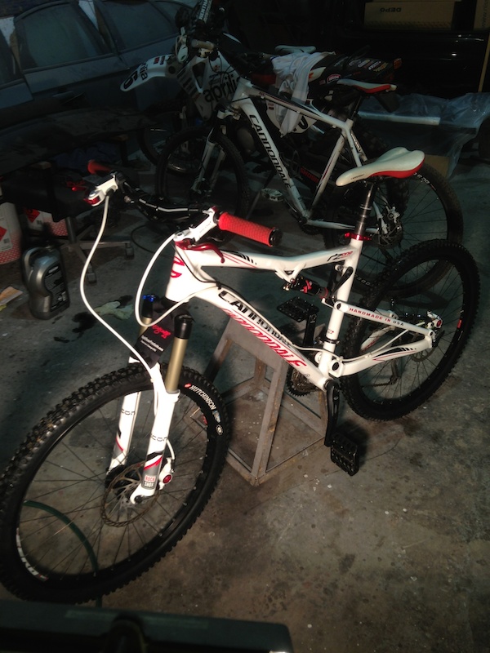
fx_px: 623
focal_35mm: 33
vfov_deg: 55.4
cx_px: 245
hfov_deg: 42.9
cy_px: 326
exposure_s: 1/24
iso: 50
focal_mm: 4.13
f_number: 2.4
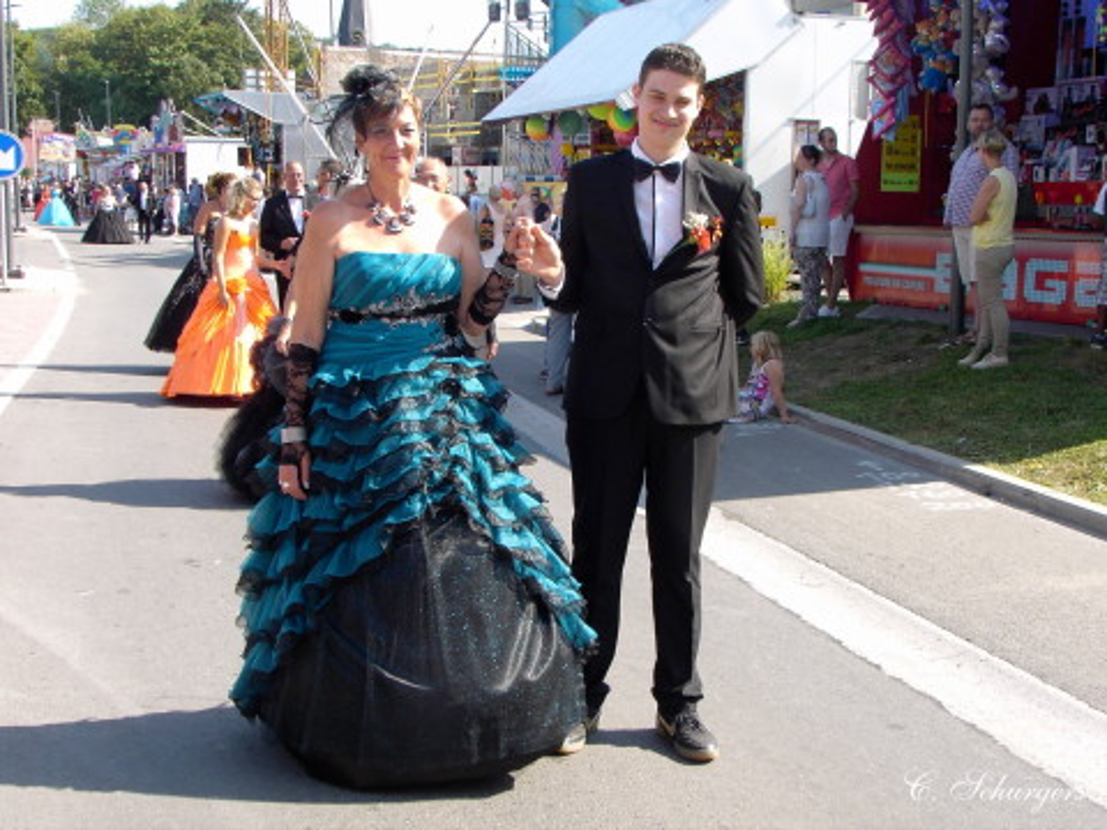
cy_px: 415
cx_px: 554
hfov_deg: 36.2
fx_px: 1695
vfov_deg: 27.5
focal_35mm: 53
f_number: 4
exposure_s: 1/170
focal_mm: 8.2
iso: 70
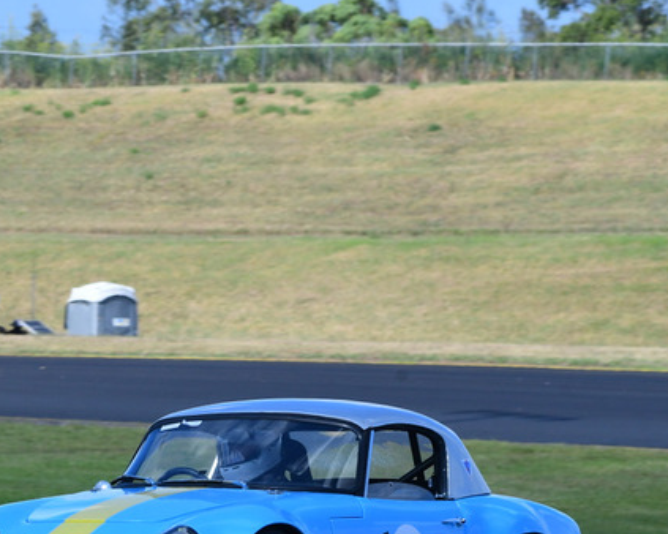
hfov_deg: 3.6
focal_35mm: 533
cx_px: 73
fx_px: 10533
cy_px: 400
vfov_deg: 2.9
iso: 500
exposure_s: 1/640
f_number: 11
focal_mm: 200
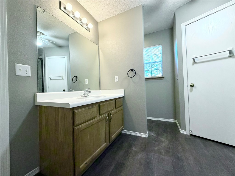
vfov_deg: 85.7
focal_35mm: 14
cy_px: 88
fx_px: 95
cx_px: 118
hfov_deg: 102.1
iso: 400
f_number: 2.2
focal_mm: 2.22
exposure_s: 1/60
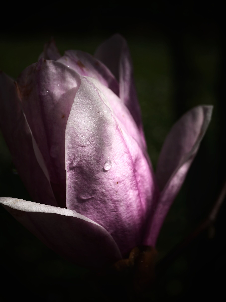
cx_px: 113
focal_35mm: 60
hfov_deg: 24.4
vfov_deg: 32.2
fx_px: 522
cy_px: 151
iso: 200
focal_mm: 30
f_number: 5
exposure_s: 1/1300
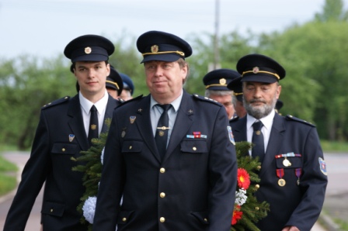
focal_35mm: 240
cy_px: 116
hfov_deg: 8.6
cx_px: 174
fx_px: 2318
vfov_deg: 5.7
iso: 400
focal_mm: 160
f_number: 5.6
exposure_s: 1/80
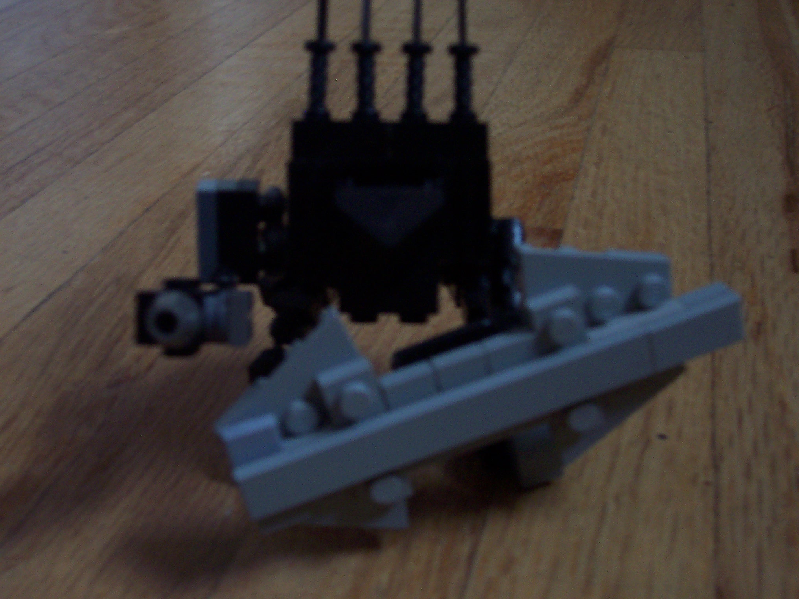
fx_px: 1062
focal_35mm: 46
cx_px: 400
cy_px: 300
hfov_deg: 41.2
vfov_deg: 31.5
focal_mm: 7
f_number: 3
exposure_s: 1/8
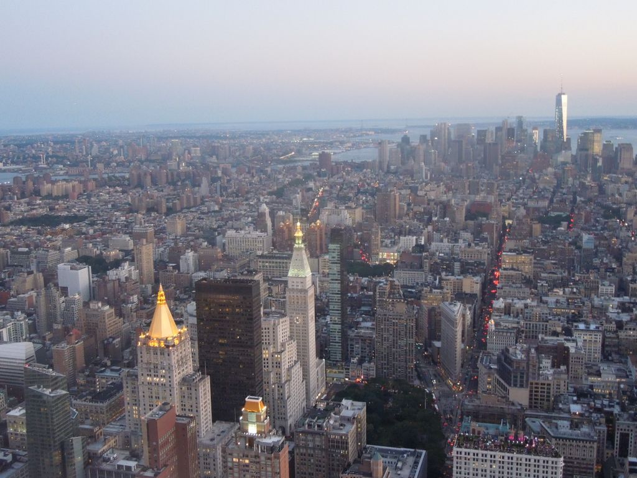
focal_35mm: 39
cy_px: 239
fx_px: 718
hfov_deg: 47.9
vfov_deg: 36.8
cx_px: 318
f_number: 3.8
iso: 800
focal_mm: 7
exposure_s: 1/30
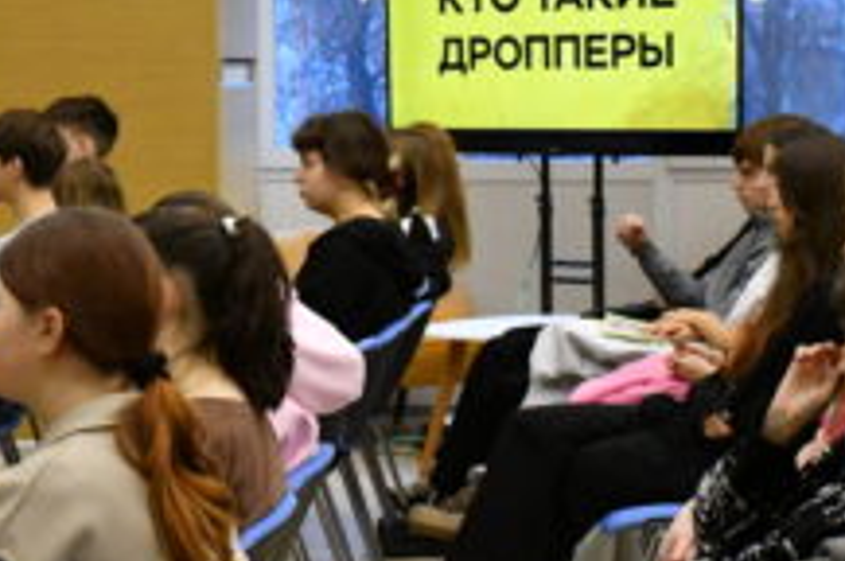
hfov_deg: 18.9
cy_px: 230
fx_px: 2531
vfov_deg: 12.6
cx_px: 273
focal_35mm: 108
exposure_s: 1/500
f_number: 4.2
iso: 8000
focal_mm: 35
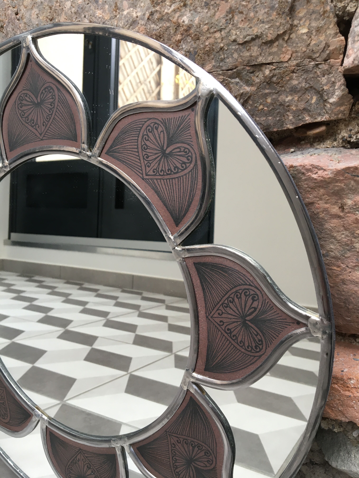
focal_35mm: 29
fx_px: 401
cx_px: 180
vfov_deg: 61.7
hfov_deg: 48.2
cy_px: 239
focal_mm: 4.15
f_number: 2.2
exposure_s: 1/33
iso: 32
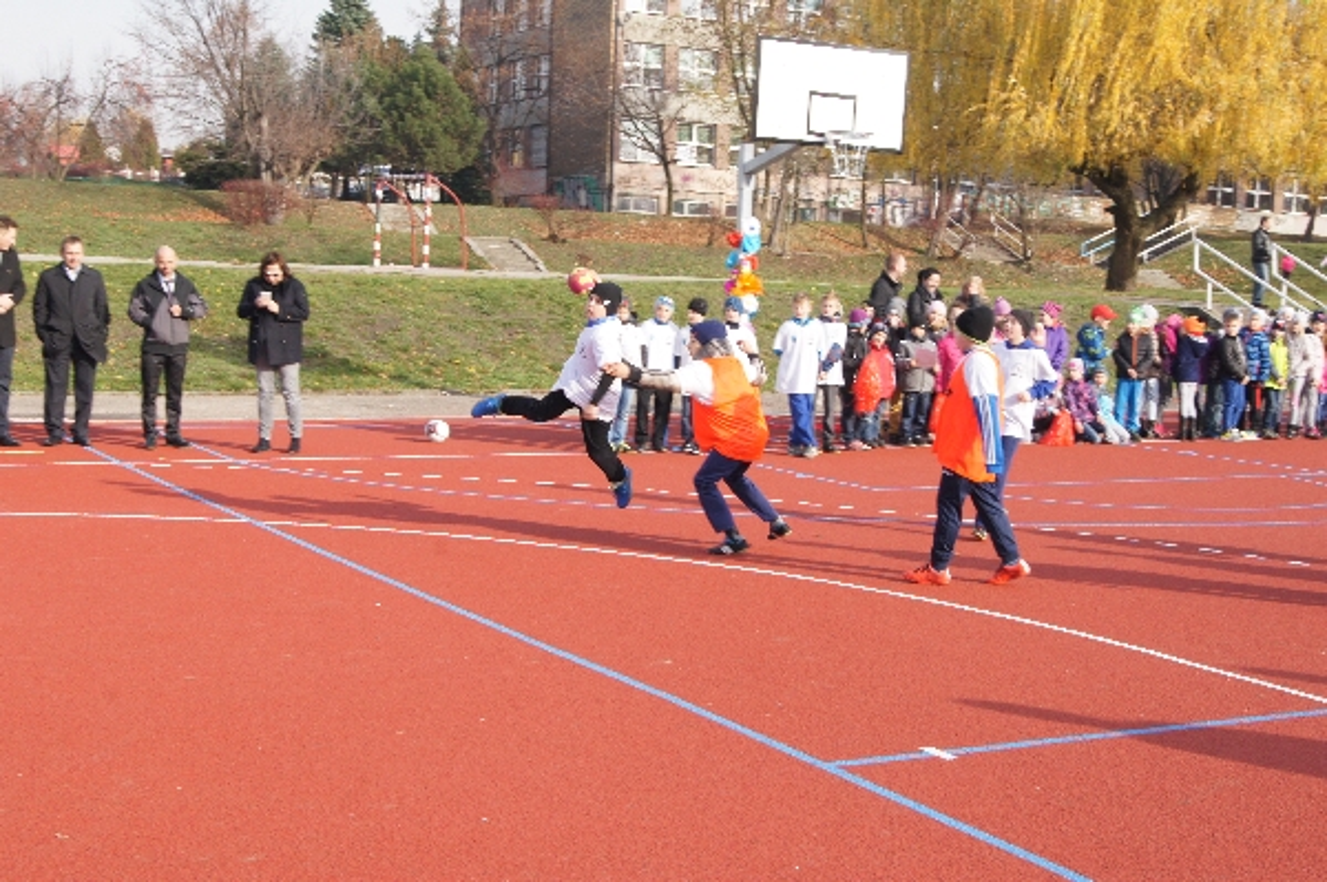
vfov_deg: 25.7
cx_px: 664
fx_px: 1934
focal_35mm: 52
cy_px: 441
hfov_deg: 37.9
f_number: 13
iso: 200
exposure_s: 1/160
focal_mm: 35
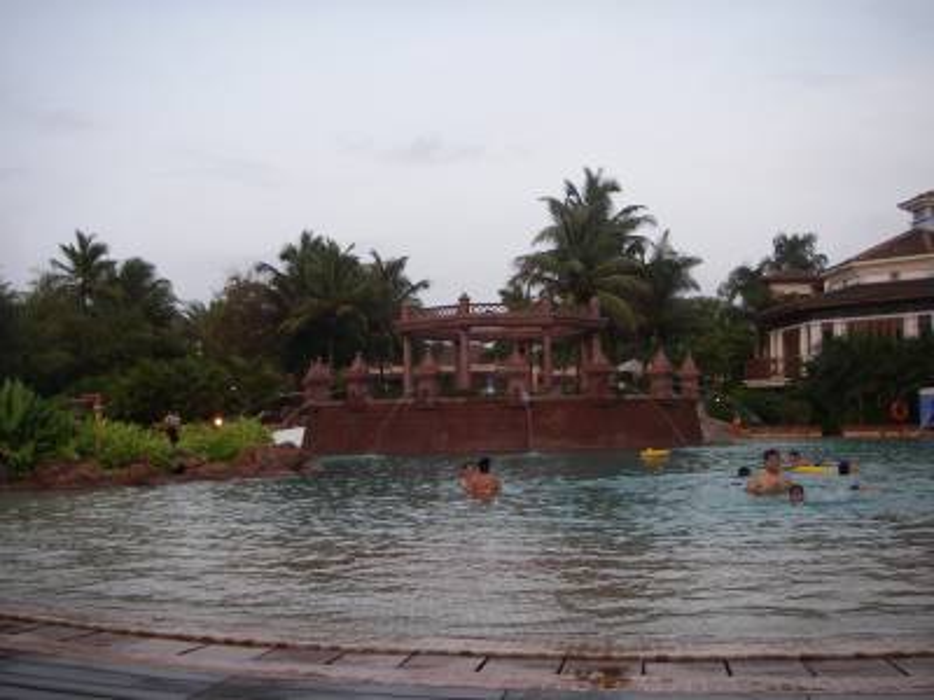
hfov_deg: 49.0
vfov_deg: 37.7
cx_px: 467
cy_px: 350
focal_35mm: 38
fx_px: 1025
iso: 80
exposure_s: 1/80
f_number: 3.3
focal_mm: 6.3
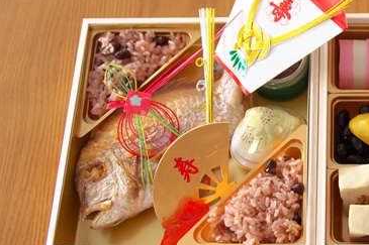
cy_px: 91
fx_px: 809
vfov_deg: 17.2
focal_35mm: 79
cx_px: 357
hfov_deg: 24.7
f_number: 4
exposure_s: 1/100
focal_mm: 26
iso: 640
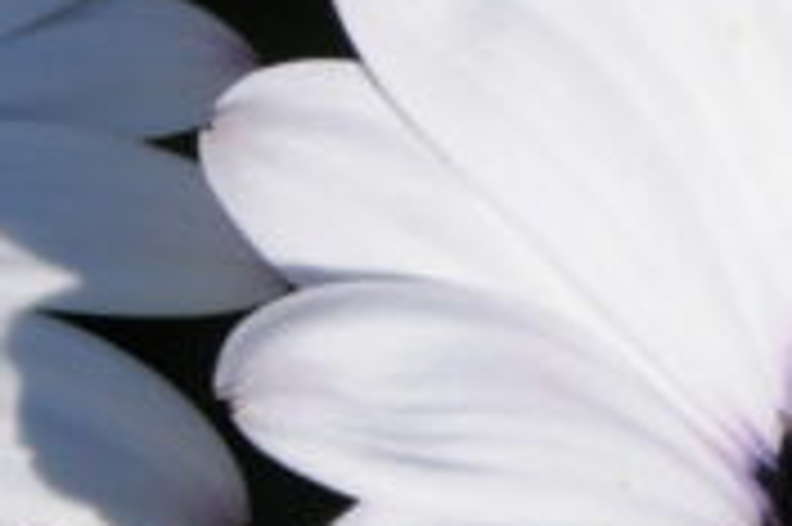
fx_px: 23041
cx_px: -1796
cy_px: -110
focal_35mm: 1048
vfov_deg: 1.3
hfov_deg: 2.0
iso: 200
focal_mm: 105
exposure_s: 1/500
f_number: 11
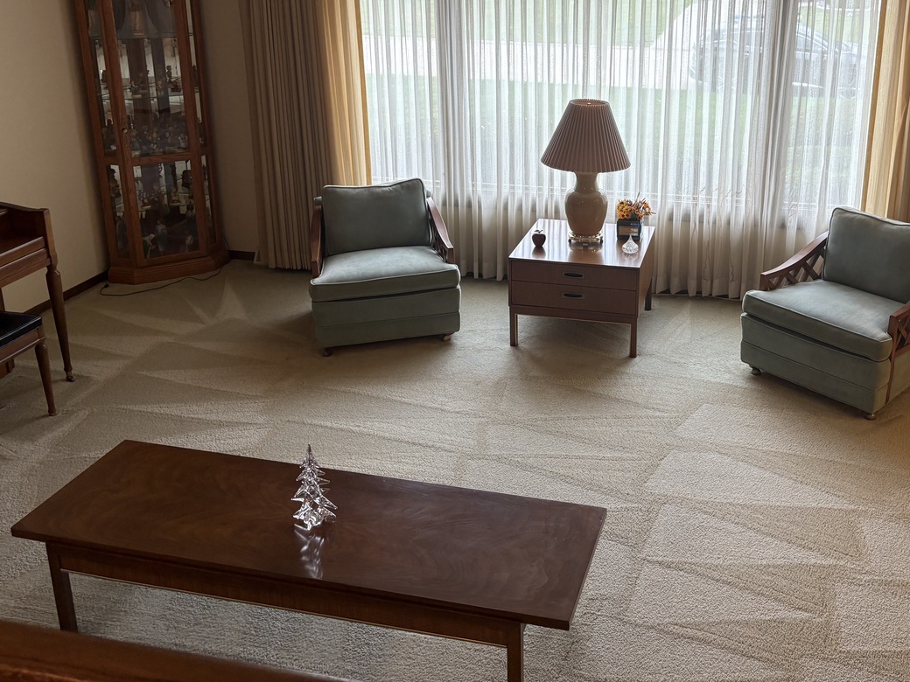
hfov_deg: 50.8
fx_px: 946
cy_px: 212
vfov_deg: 39.1
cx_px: 570
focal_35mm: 36
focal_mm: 5.96
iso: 125
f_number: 1.6
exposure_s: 1/120
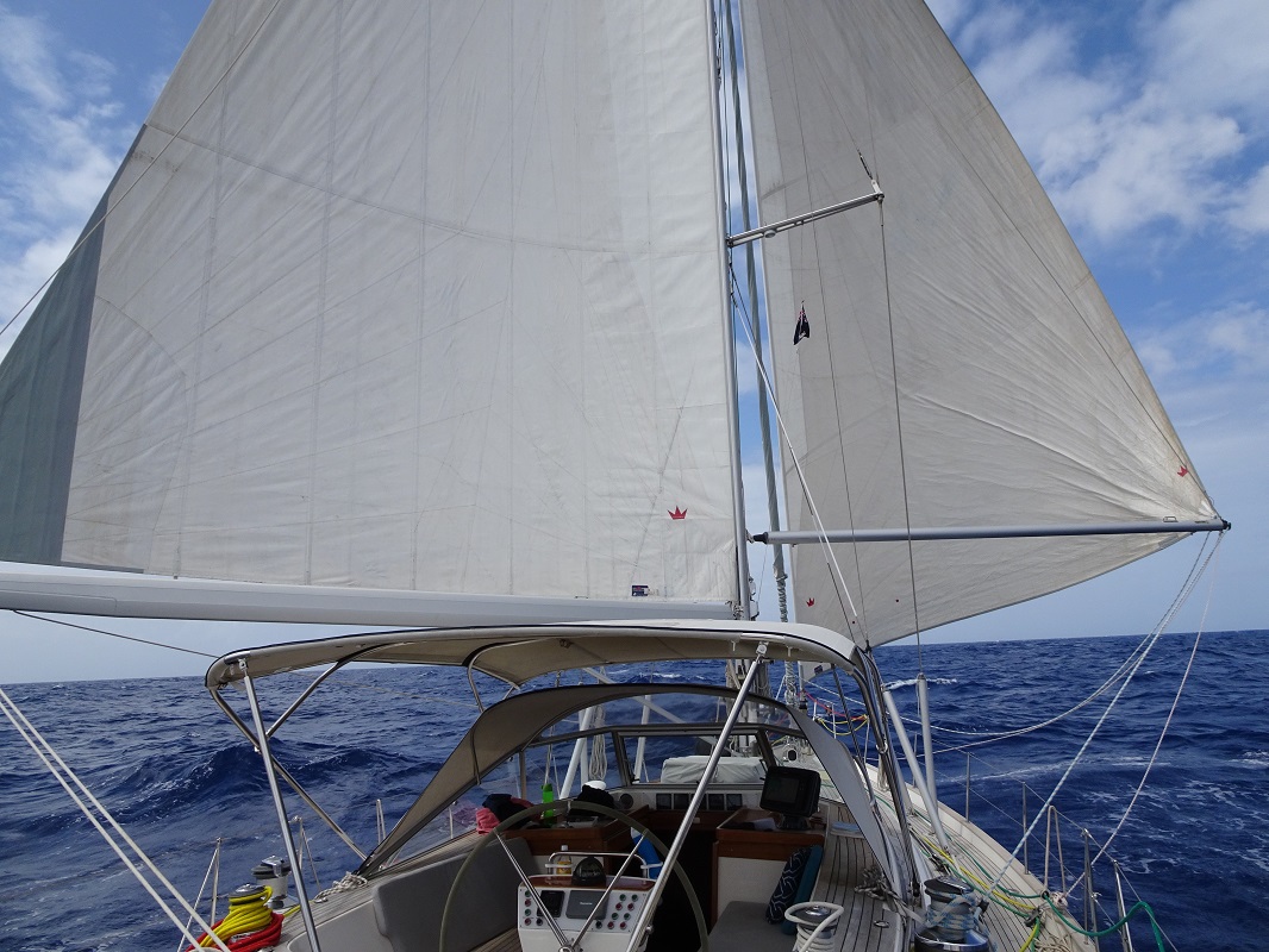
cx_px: 634
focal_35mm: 24
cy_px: 476
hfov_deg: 71.6
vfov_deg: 56.8
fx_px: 880
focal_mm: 4.1
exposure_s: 1/1600
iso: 80
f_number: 3.5
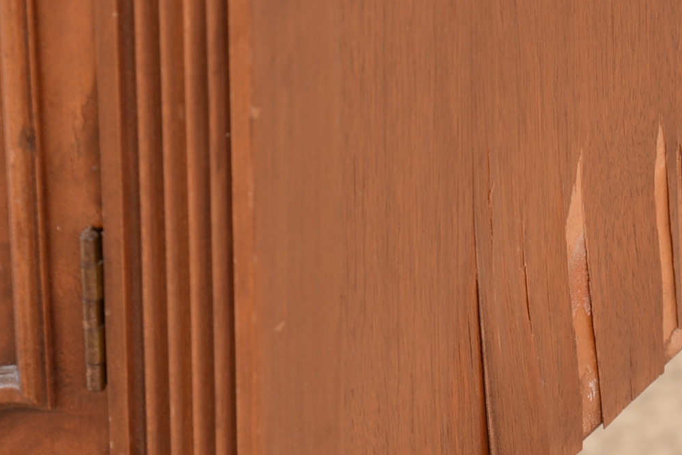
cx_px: 488
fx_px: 7395
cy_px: 289
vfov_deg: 3.5
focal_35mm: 390
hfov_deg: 5.3
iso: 125
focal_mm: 105
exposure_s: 1/160
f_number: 8
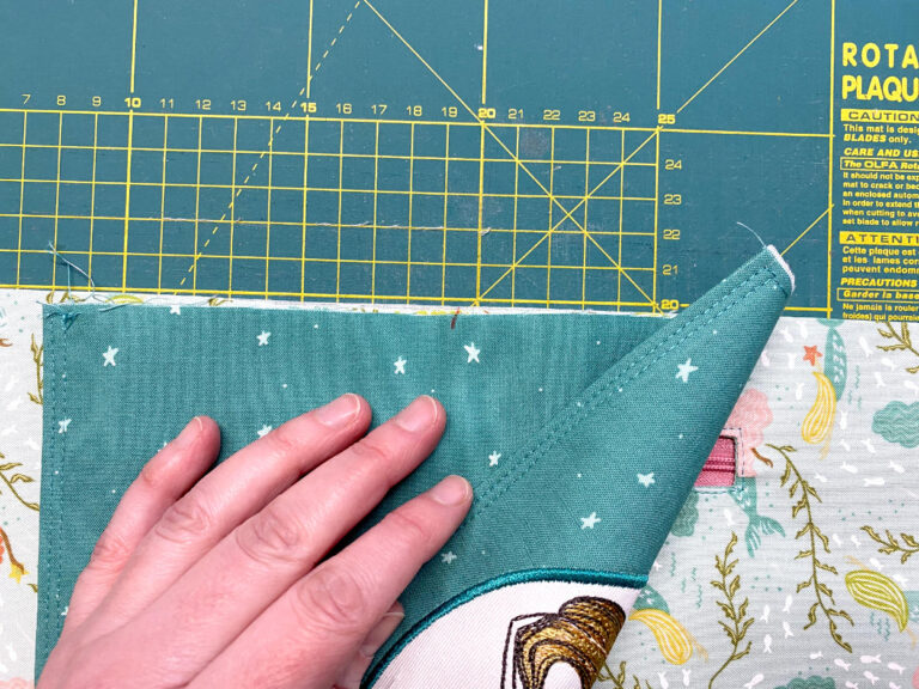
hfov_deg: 67.3
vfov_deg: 53.1
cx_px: 460
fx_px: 690
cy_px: 344
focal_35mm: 26
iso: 125
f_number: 1.8
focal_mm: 4.2
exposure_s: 1/50
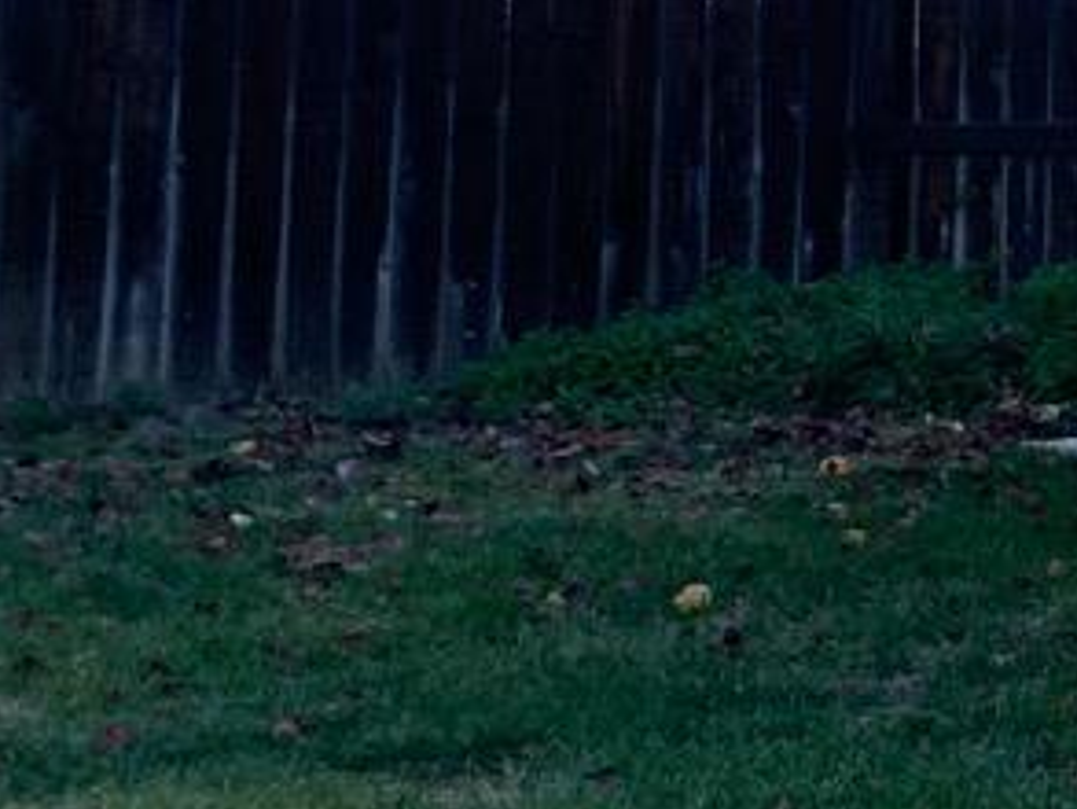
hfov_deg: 11.9
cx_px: 2628
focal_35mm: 133
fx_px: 4140
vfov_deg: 10.9
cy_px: -237
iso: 25
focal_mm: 4.25
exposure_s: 1/552
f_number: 1.8
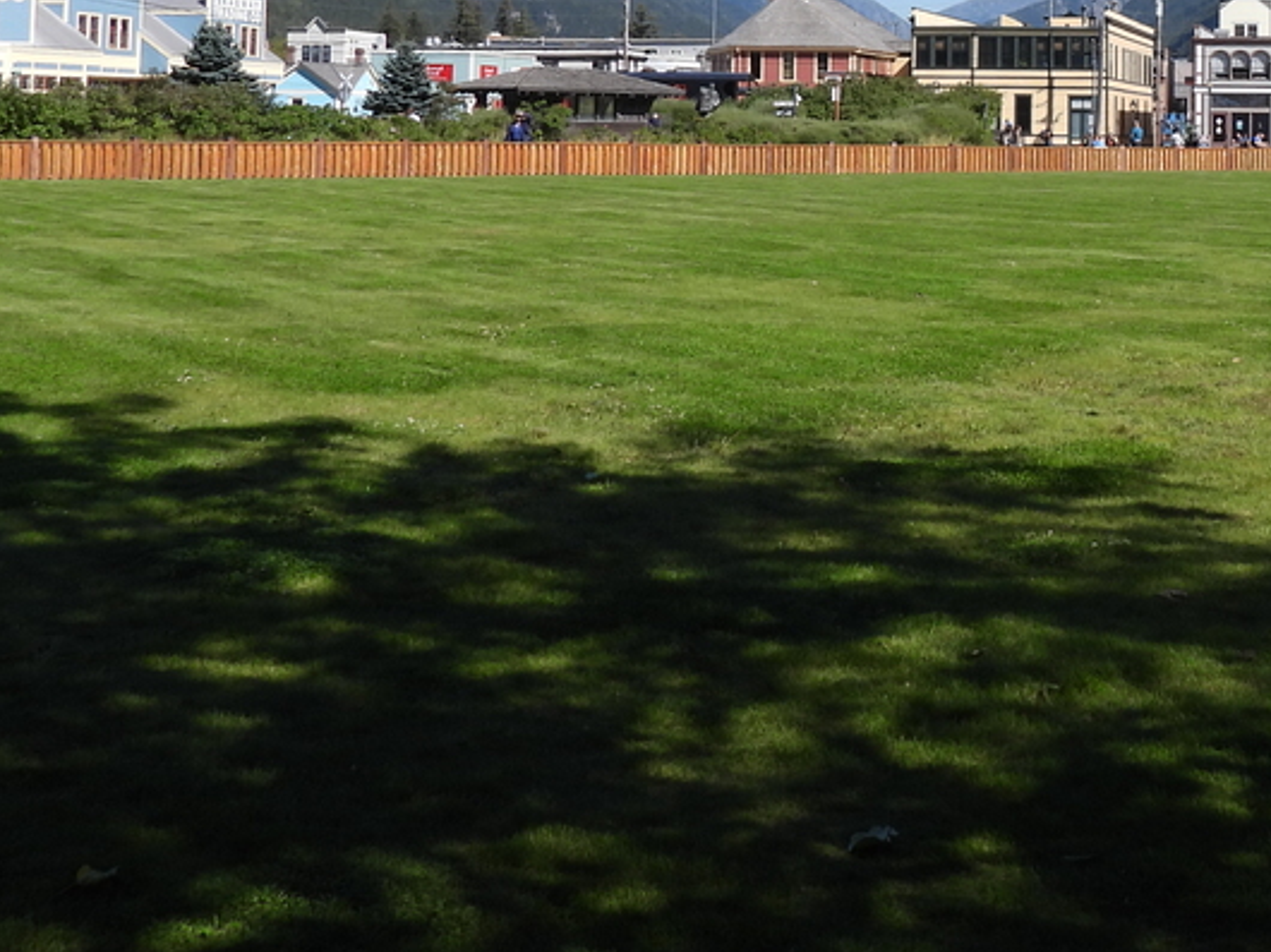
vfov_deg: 24.0
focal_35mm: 58
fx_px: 2129
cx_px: 1055
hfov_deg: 32.2
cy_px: -12
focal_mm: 4.3
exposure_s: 1/1600
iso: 100
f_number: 2.8
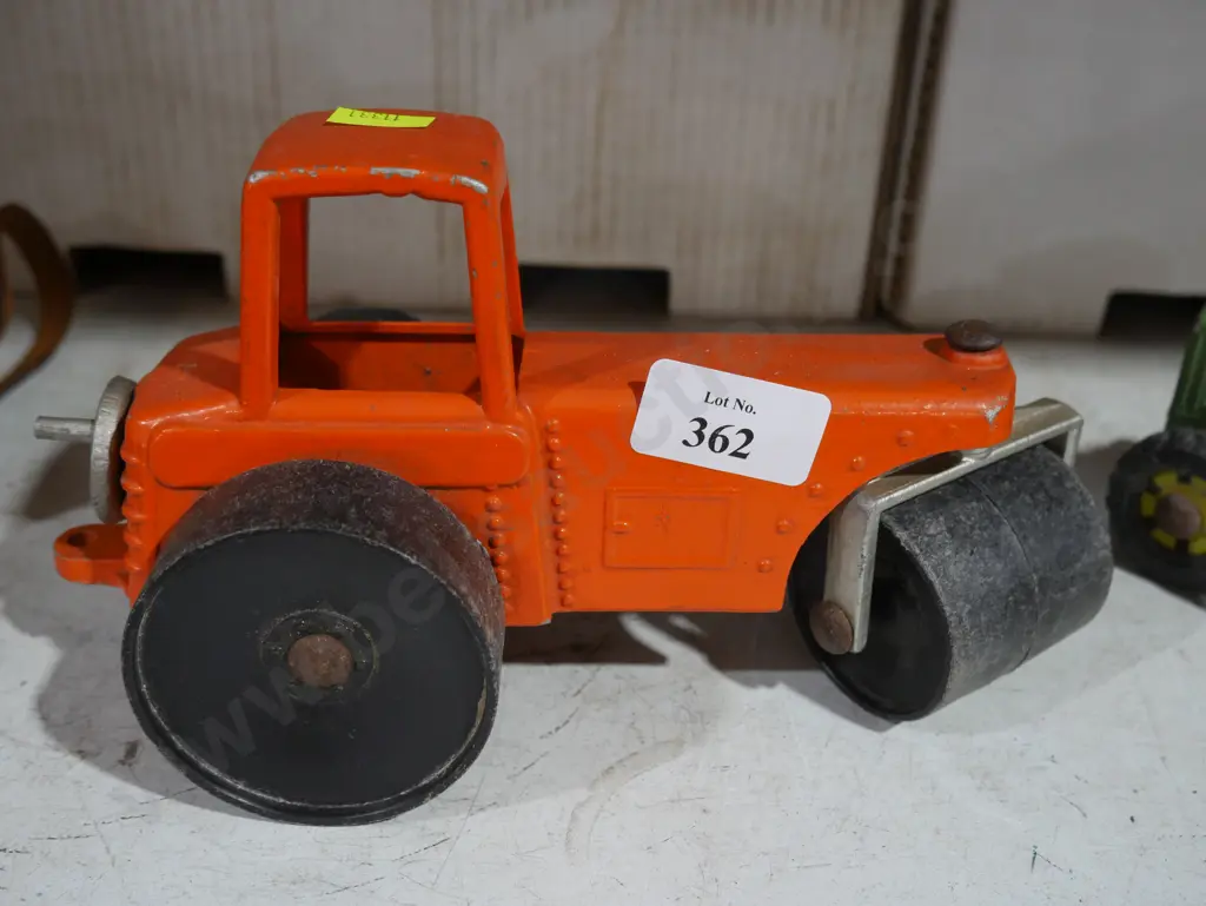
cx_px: 603
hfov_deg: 49.0
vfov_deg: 37.8
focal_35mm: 38
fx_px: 1325
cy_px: 453
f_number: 4.1
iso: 800
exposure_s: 1/60
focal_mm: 19
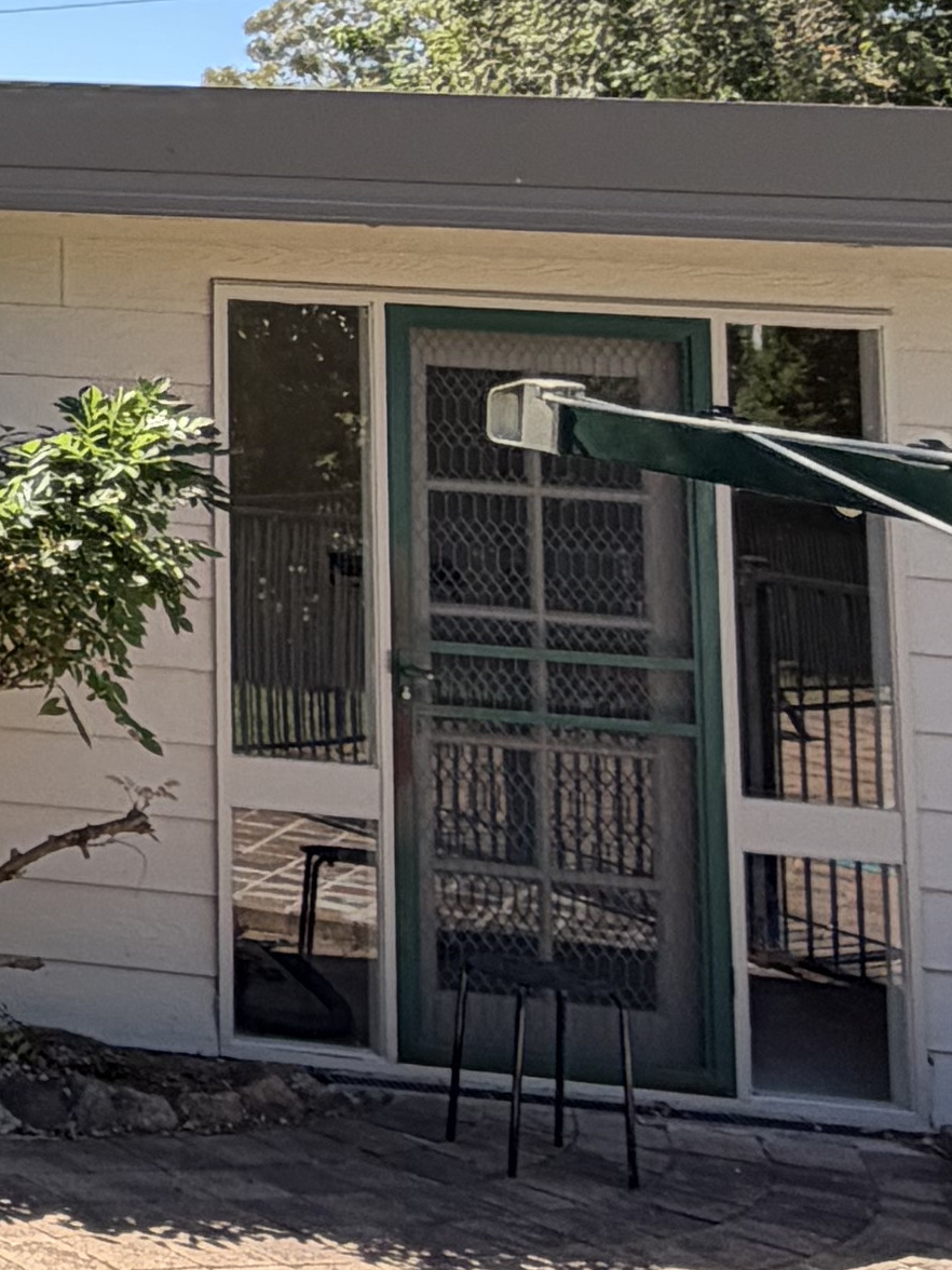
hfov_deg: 16.6
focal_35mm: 68
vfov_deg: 27.0
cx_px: -937
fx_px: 2493
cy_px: 1
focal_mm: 2.22
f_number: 2.2
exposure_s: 1/502
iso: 50
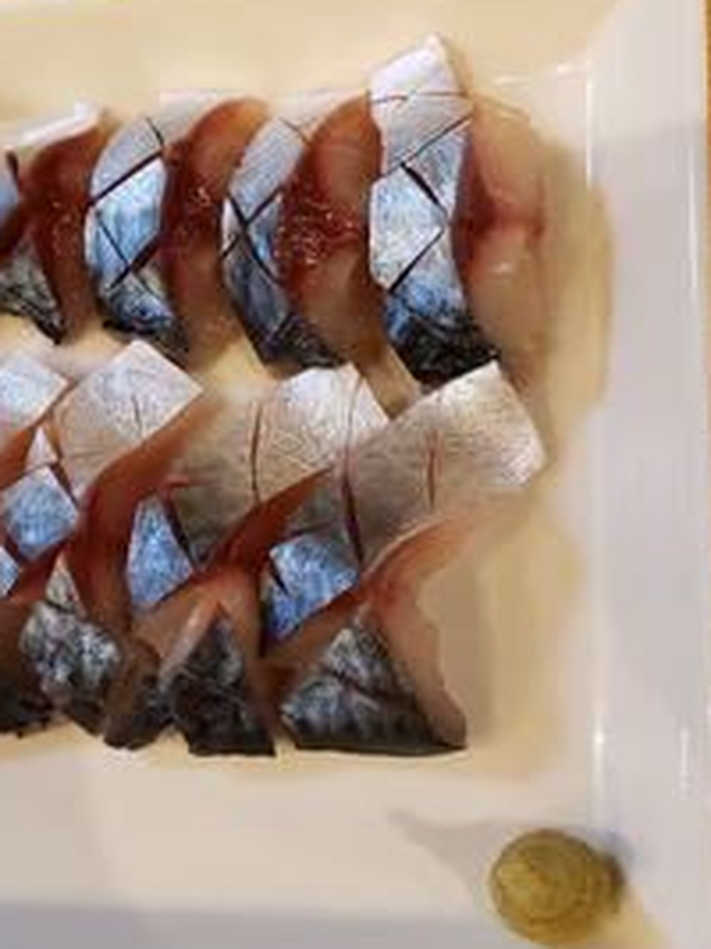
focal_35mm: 39
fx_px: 1069
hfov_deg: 36.2
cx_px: 210
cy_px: 572
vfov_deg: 47.6
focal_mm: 4.3
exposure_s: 1/40
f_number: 2.4
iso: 250
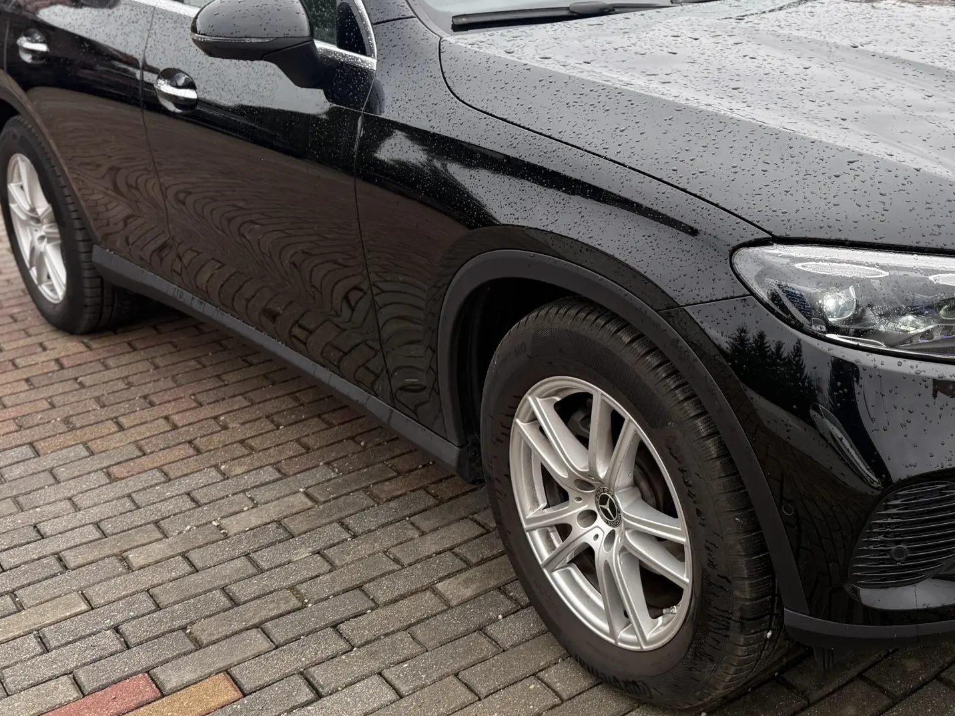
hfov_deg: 40.6
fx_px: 1214
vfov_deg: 32.6
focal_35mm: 44
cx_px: 802
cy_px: 247
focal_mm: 6.76
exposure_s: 1/702
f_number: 1.78
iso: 100
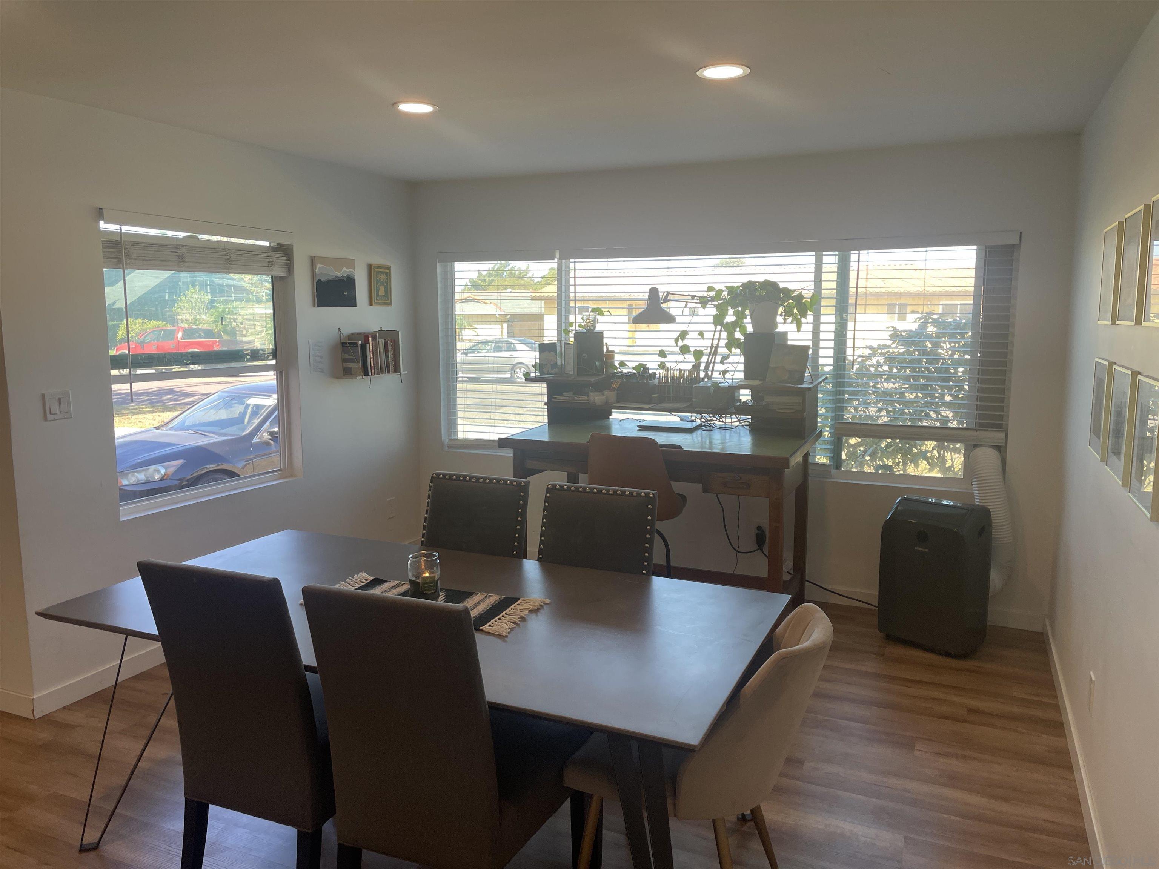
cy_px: 434
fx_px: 871
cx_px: 580
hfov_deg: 67.3
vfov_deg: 53.1
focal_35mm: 26
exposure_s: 1/120
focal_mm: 4.2
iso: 50
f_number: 1.6
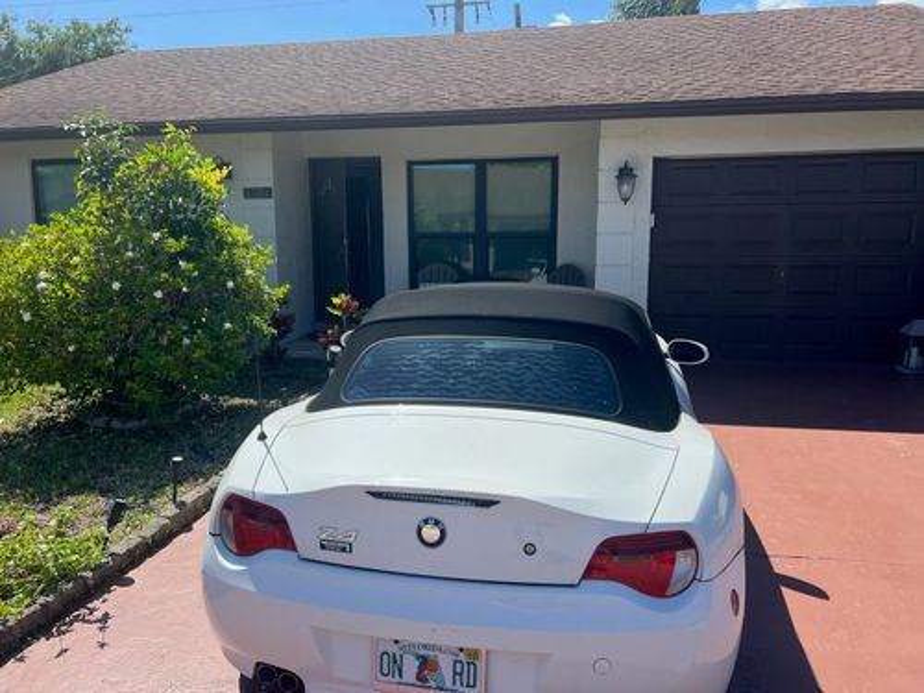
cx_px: 462
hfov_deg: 67.3
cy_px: 346
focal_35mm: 26
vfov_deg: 53.1
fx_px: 694
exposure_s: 1/3077
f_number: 1.5
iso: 50
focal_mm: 5.7
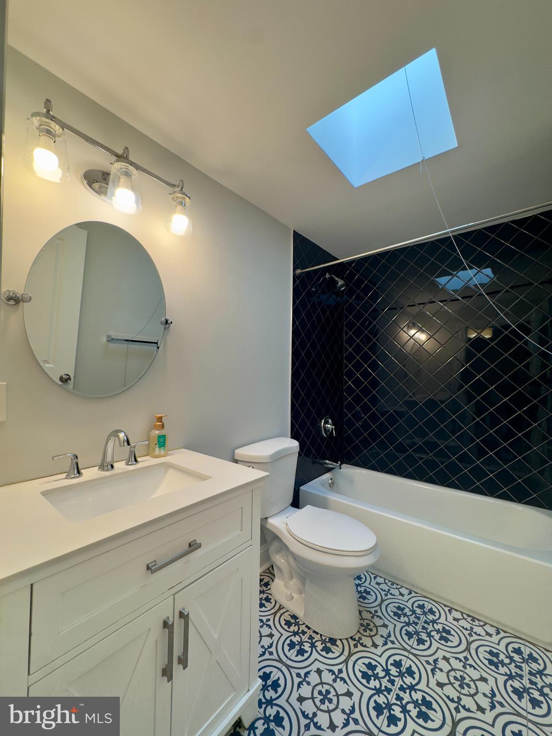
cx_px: 276
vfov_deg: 102.1
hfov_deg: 85.7
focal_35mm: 14
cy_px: 368
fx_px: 298
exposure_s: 1/120
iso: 160
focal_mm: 2.22
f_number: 2.2
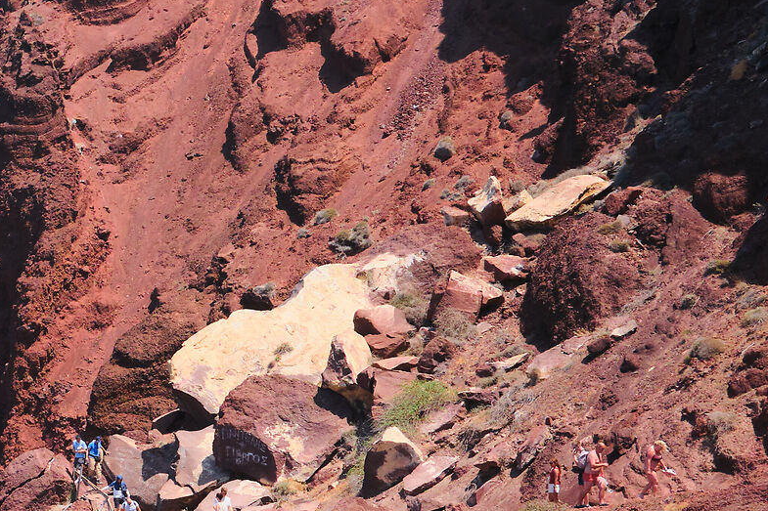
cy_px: 371
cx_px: -374
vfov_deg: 12.8
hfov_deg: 17.3
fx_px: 2282
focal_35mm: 107
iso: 640
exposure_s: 1/850
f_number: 8
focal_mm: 23
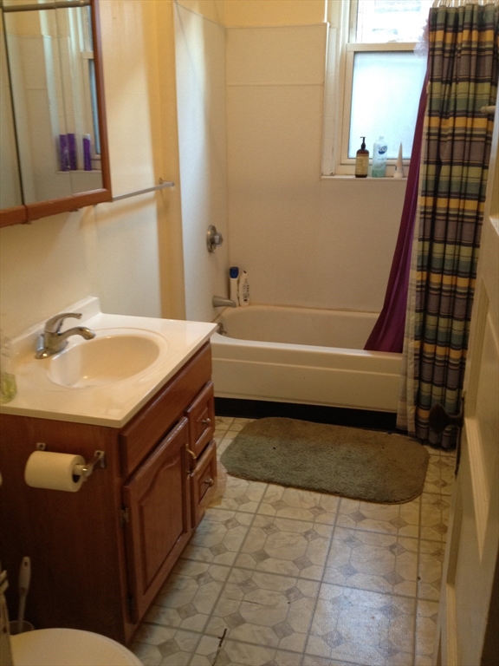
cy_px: 333
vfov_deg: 52.6
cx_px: 250
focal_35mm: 35
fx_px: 673
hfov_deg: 40.7
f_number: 2.4
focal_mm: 4.28
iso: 160
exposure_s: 1/20
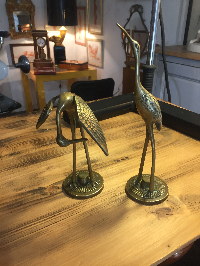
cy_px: 133
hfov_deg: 48.2
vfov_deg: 61.7
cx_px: 100
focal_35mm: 29
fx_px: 223
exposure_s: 1/33
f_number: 2.2
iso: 100
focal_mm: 4.15
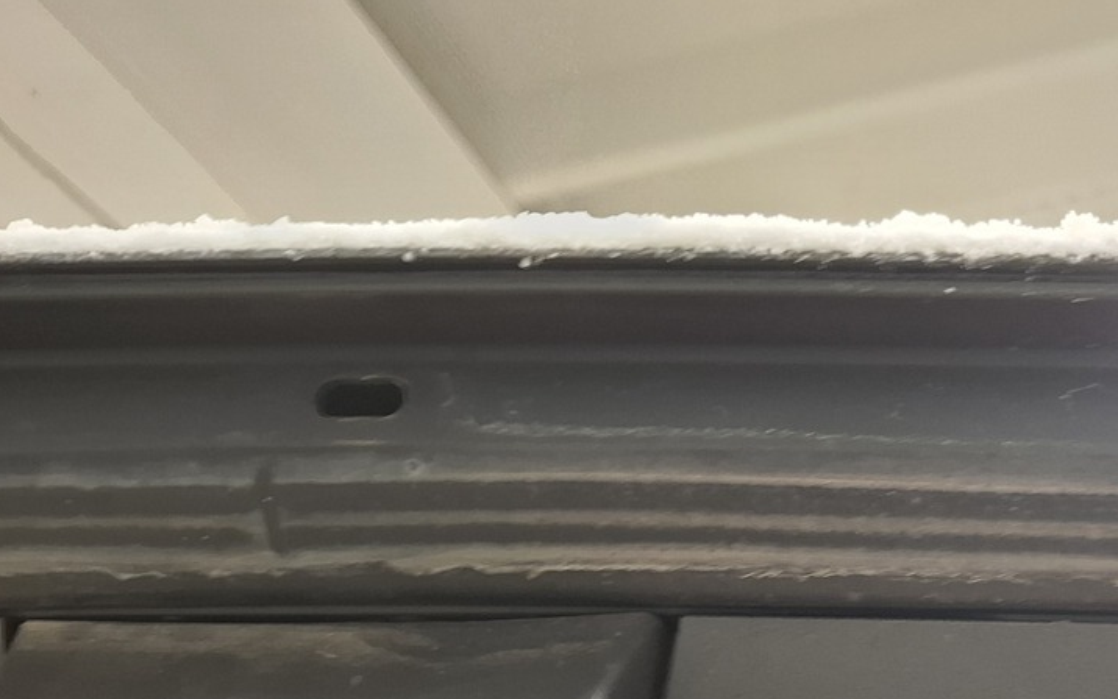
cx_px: 1056
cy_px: 841
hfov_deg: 37.6
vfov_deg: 24.0
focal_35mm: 49
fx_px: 1493
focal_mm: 5.54
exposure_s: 1/33
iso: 400
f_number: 1.8
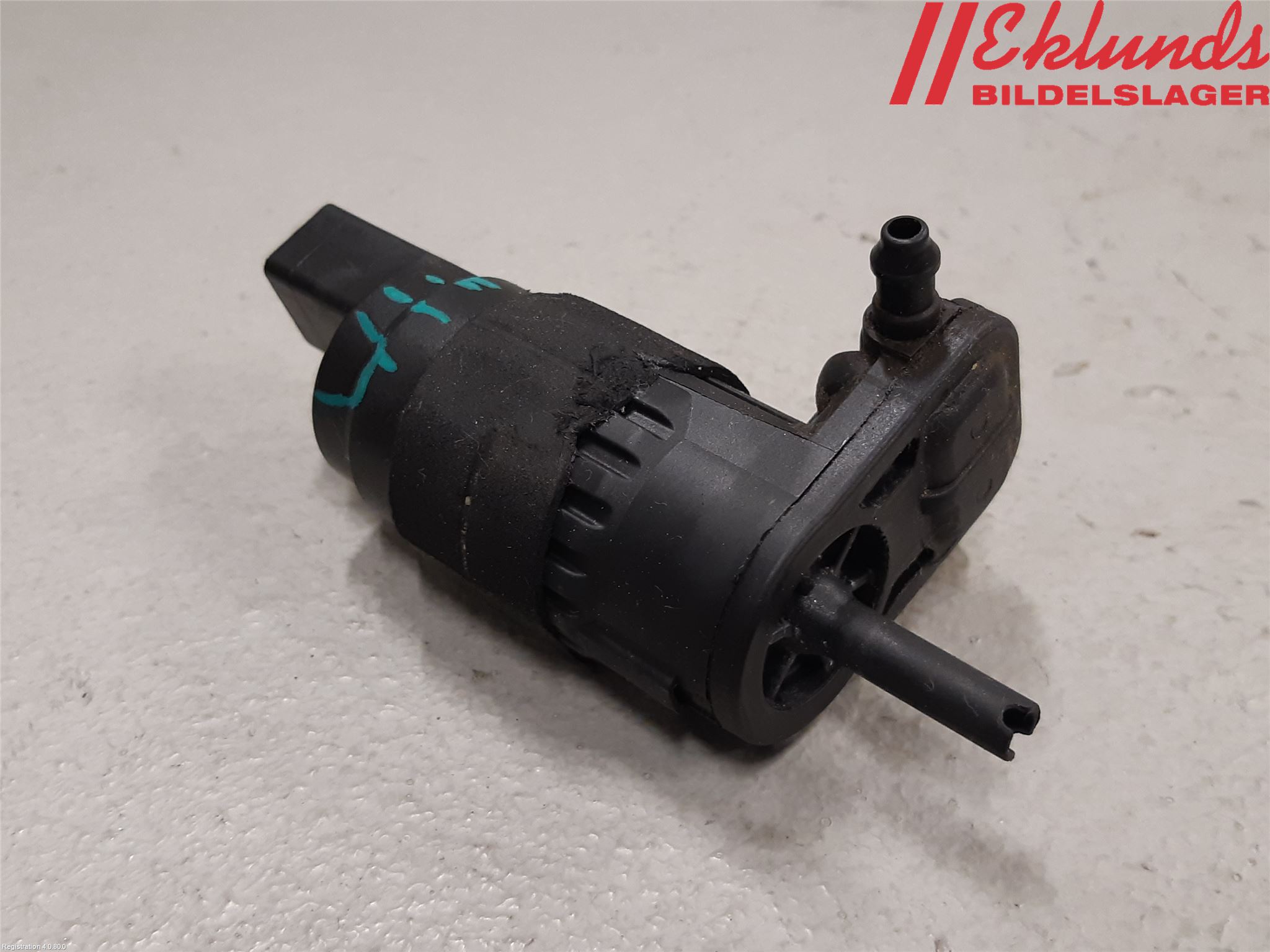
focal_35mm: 26
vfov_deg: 53.1
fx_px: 954
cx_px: 635
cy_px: 476
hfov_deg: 67.3
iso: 125
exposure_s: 1/50
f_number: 1.7
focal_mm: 3.93
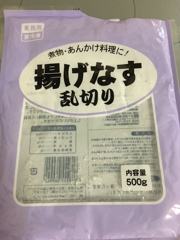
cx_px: 90
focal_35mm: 29
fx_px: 201
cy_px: 120
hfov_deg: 48.2
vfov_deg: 61.7
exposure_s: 1/15
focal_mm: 4.15
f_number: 2.2
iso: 200
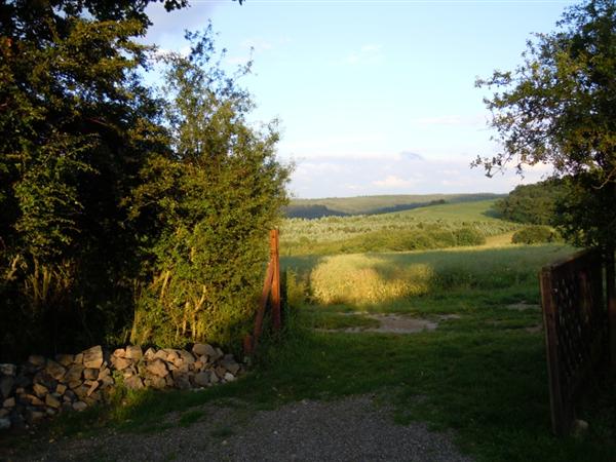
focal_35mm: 34
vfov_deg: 41.8
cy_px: 231
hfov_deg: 54.0
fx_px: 605
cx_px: 308
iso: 100
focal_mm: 6.2
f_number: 3.6
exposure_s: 1/200
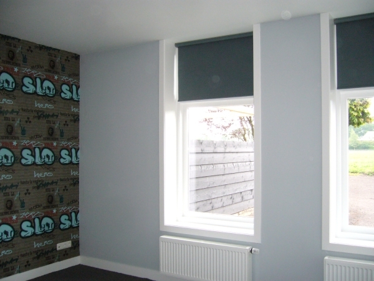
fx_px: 378
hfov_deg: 52.6
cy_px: 140
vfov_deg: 40.7
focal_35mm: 35
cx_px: 187
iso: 200
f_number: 2.8
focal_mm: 5.8
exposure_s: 1/30
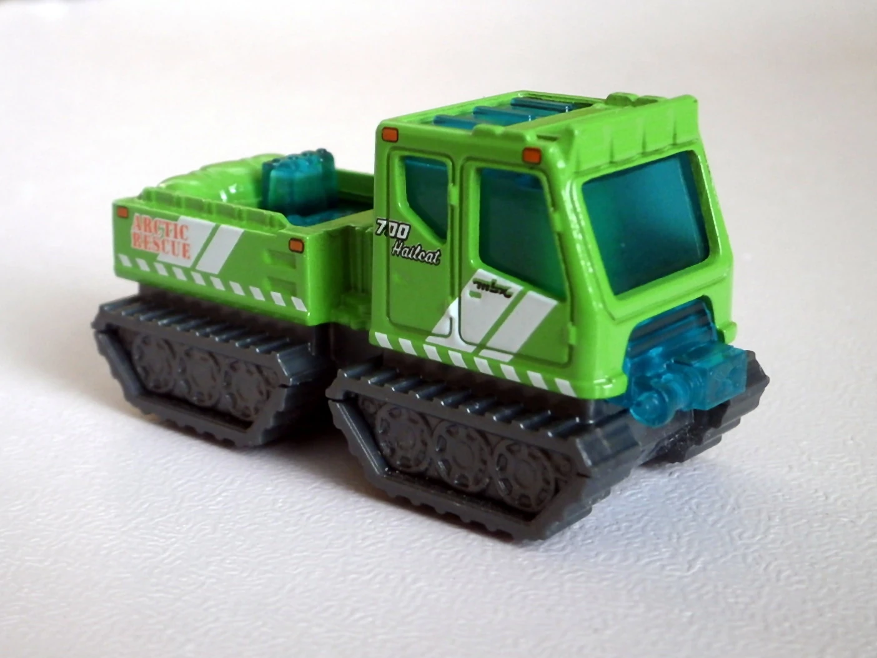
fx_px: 1191
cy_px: 329
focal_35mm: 47
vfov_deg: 30.9
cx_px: 438
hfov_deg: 40.4
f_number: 3.4
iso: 200
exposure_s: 1/40
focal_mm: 8.3
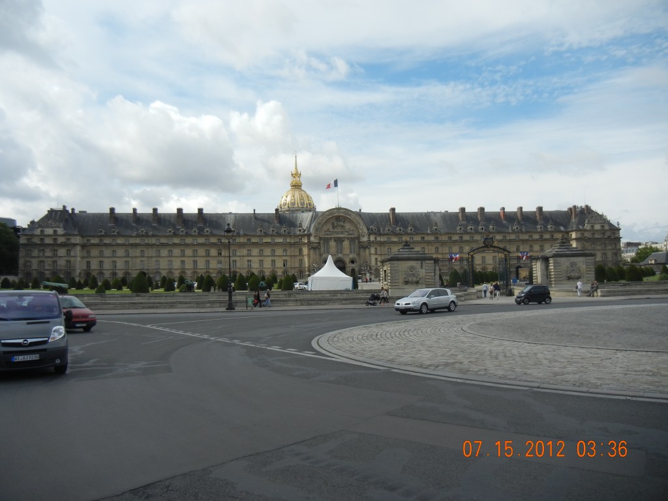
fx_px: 579
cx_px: 334
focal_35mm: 30
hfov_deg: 60.0
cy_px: 250
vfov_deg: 46.8
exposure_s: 1/456
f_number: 7
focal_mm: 5.4
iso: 160
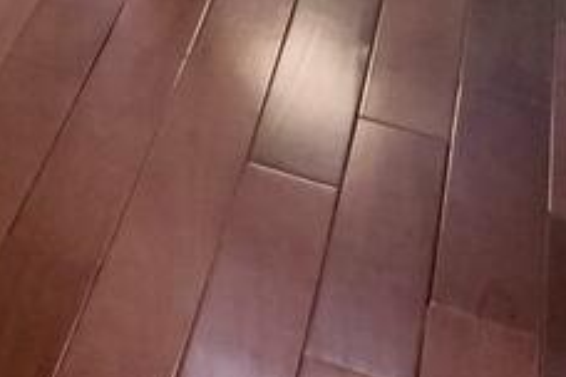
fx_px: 1902
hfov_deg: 10.8
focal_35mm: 121
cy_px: -915
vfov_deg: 8.5
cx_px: -1177
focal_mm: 16
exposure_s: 1/15
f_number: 8
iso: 800
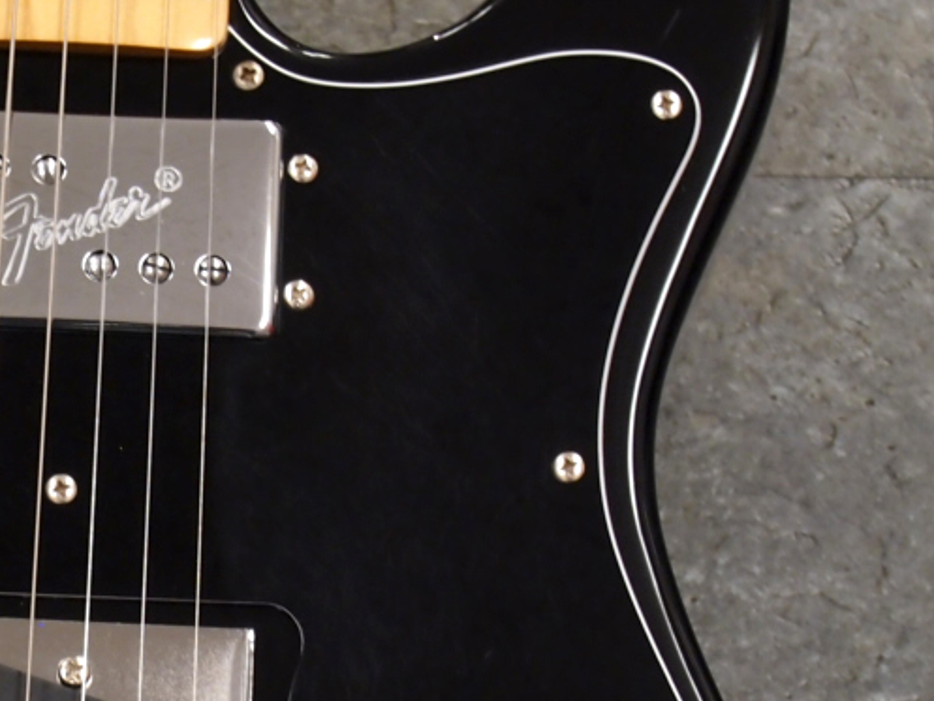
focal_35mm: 264
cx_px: 71
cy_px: 716
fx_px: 7125
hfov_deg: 7.5
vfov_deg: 5.6
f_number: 8
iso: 200
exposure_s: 1/4
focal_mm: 41
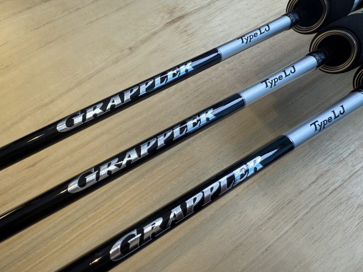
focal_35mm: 24
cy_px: 136
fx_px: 252
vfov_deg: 56.8
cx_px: 182
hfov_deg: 71.6
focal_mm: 2.22
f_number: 2.2
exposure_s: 1/100
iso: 80
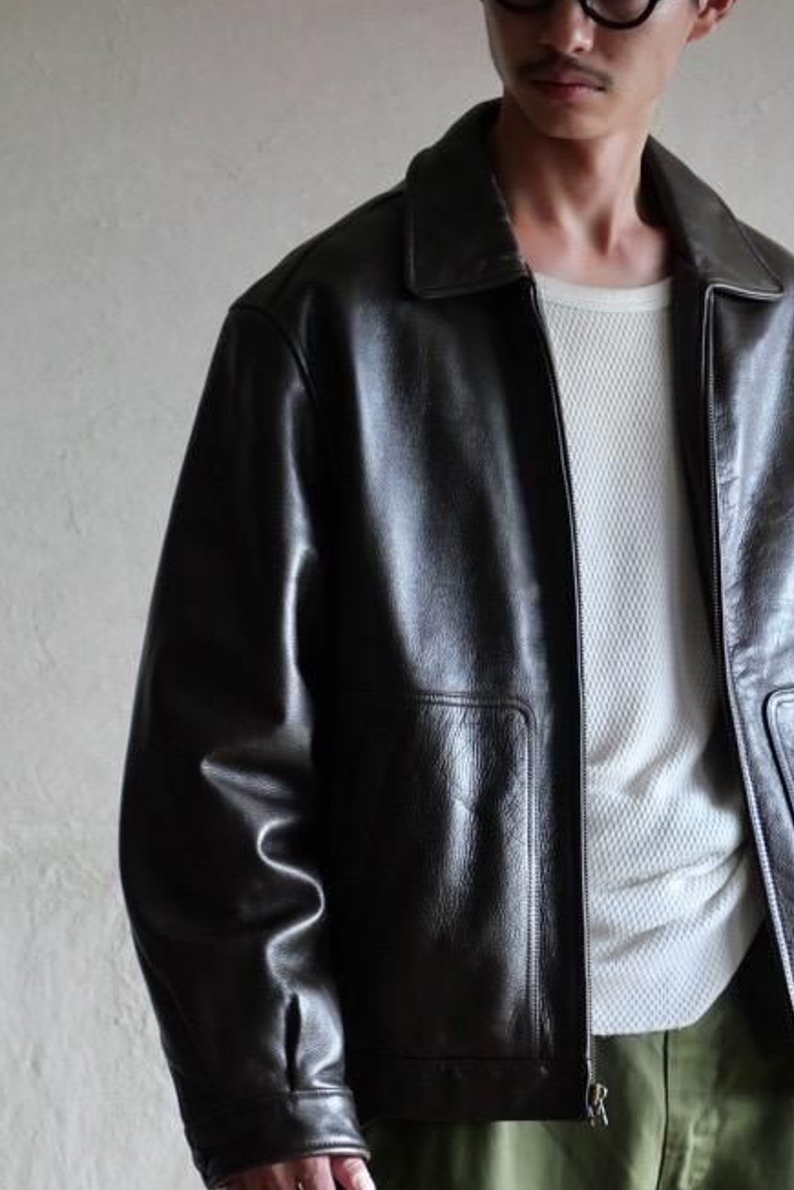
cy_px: 771
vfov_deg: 15.1
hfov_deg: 10.1
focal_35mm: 136
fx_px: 4497
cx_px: 535
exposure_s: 1/125
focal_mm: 50
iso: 1600
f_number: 3.9
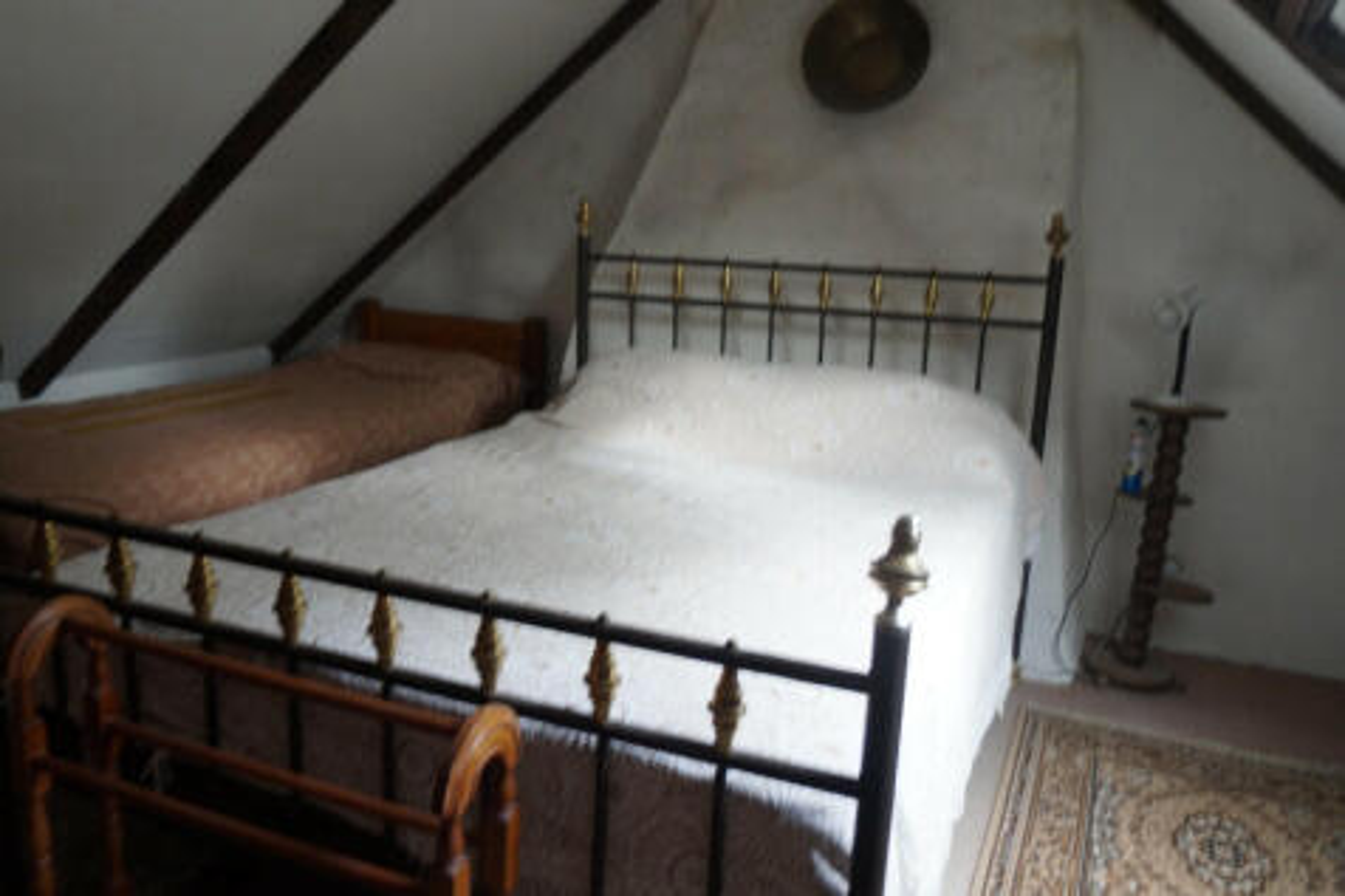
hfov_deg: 67.4
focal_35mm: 27
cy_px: 448
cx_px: 672
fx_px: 1008
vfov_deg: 47.9
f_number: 3.5
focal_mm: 18
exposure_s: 1/13
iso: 100
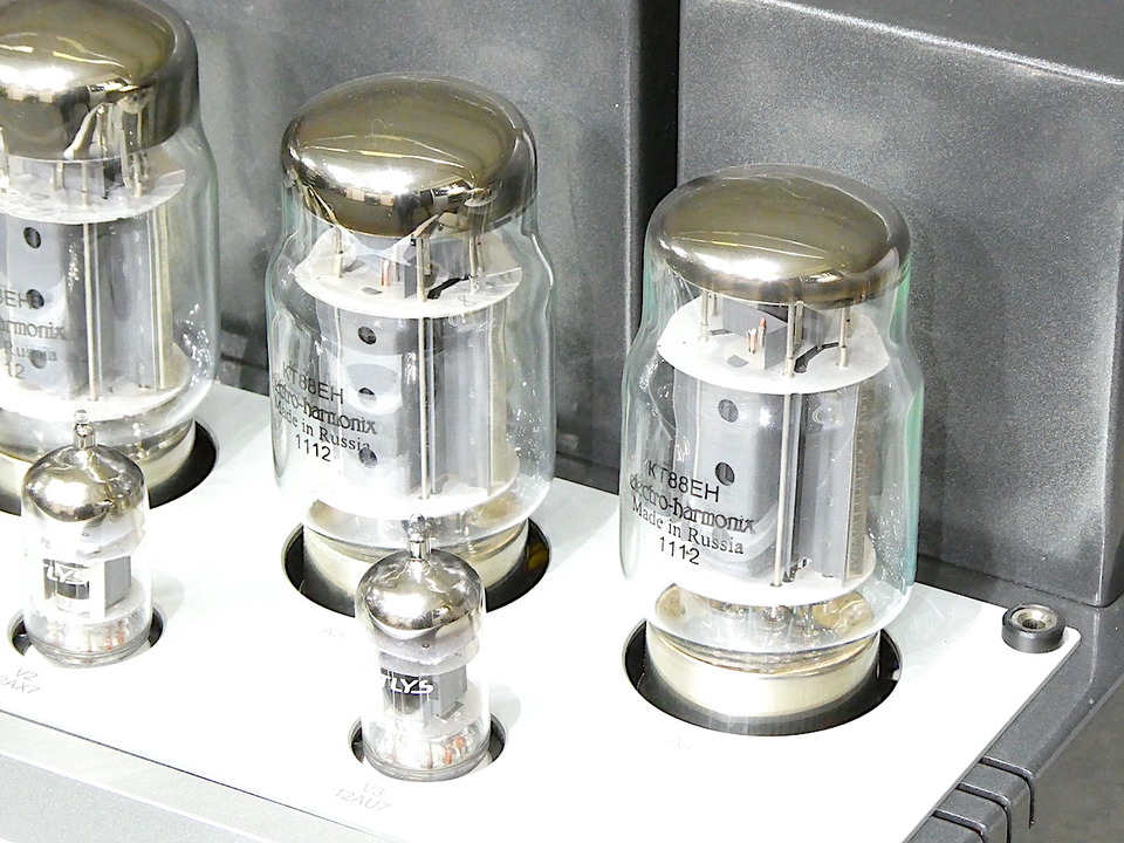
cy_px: 422
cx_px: 562
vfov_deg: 12.0
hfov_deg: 15.9
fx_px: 4026
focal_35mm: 124
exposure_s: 1/13
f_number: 6.3
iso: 1600
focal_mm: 22.3
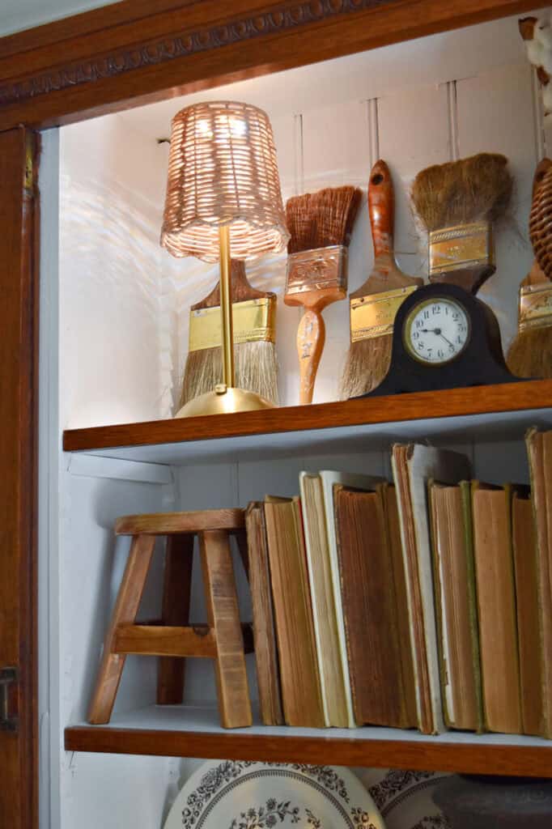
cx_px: 276
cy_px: 414
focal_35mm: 48
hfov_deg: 28.1
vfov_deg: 41.1
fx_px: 1105
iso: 560
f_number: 4.5
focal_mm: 32
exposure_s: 1/60
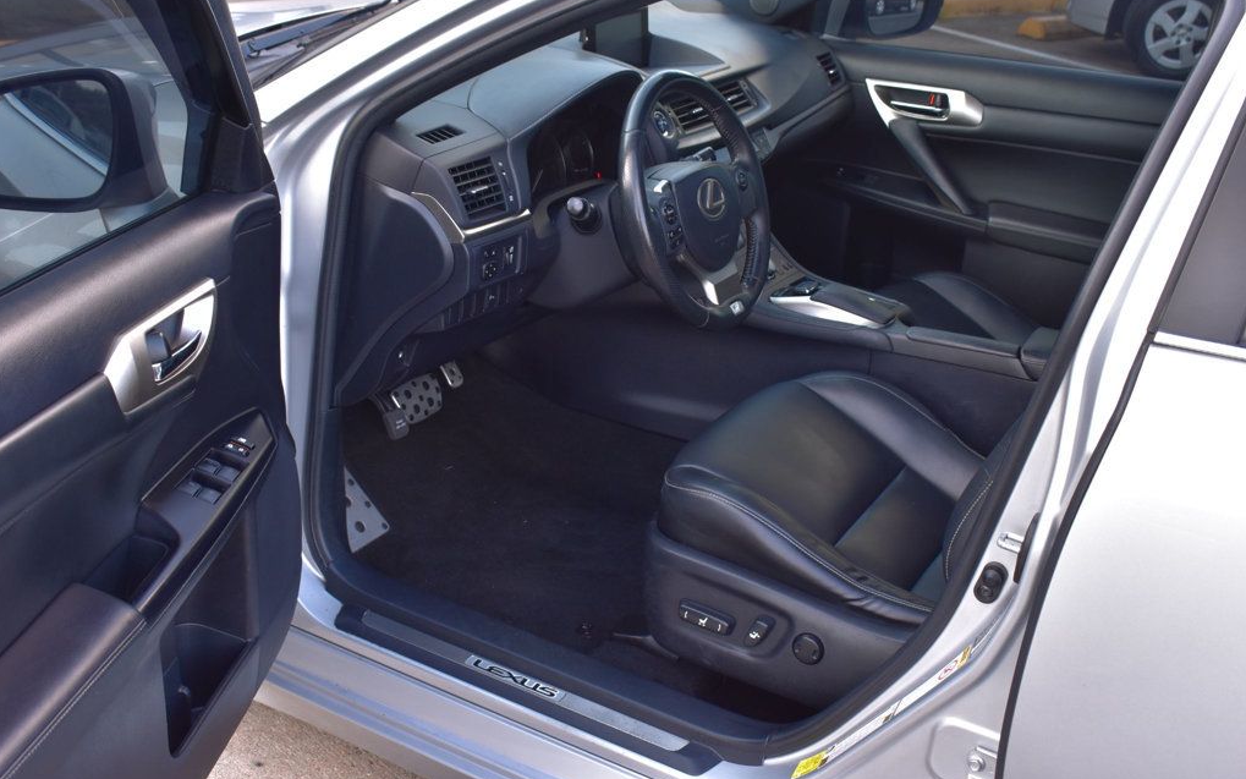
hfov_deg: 46.2
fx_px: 1460
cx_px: 621
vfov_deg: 29.9
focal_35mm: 43
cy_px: 369
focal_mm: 28
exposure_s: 1/60
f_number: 8
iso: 400
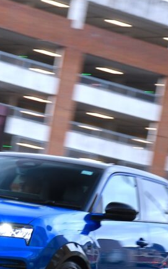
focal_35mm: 202
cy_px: 204
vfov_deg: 10.4
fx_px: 1481
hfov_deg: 6.5
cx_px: -37
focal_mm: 56
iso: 640
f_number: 5
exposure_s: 1/80
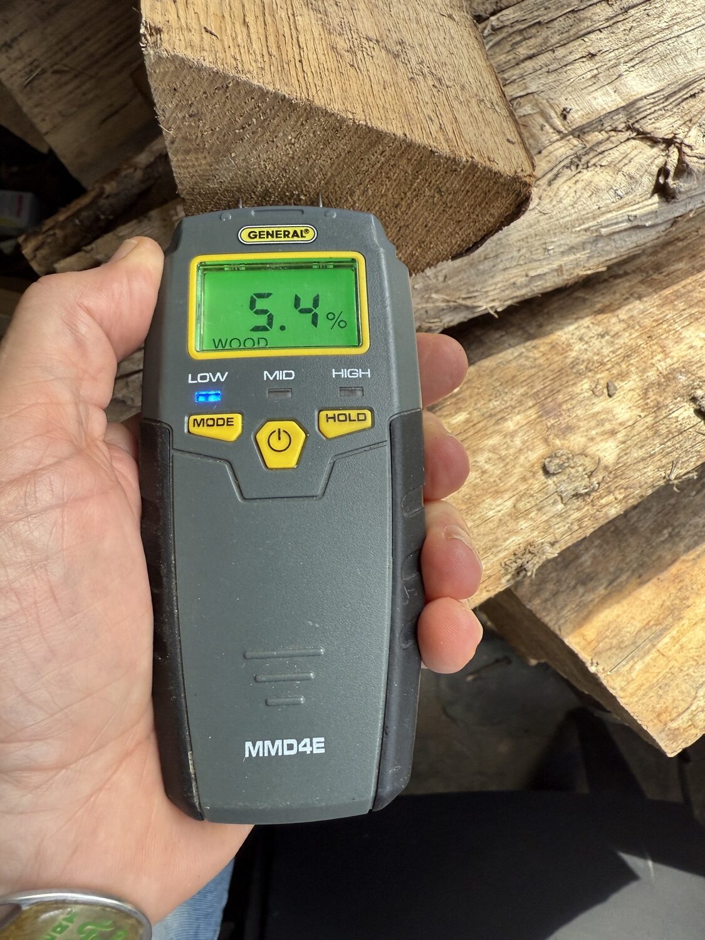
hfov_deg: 56.8
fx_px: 652
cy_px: 470
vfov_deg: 71.6
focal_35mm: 24
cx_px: 352
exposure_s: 1/120
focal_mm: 2.22
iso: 100
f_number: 2.2
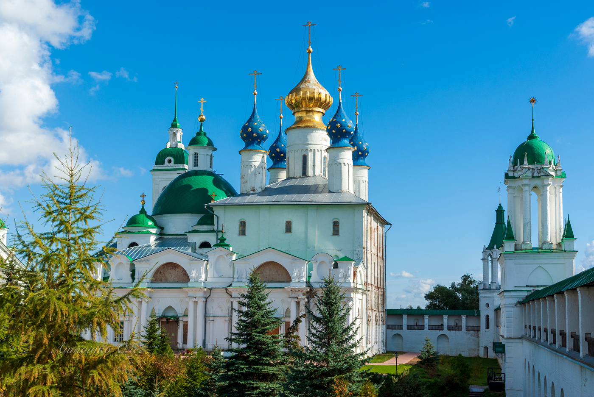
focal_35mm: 46
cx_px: 297
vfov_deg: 29.0
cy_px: 198
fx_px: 768
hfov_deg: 42.3
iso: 100
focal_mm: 31
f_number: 7.1
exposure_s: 1/400
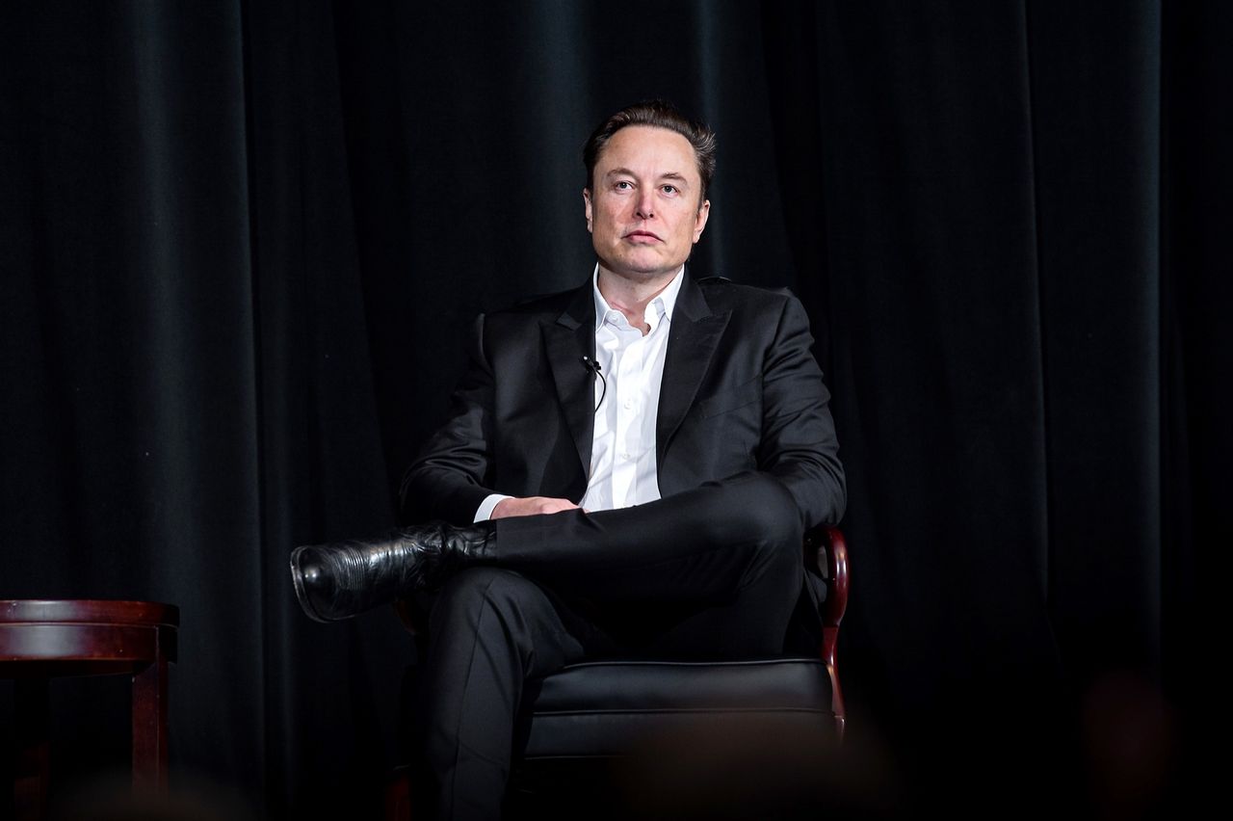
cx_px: 616
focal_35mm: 200
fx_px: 6846
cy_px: 410
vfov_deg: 6.9
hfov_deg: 10.3
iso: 800
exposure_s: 1/200
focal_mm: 200
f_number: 5
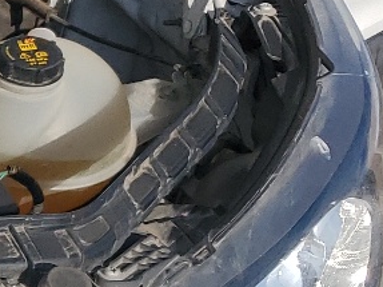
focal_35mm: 145
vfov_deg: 10.1
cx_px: -625
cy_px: 348
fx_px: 1604
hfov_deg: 10.9
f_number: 1.5
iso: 50
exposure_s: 1/3333
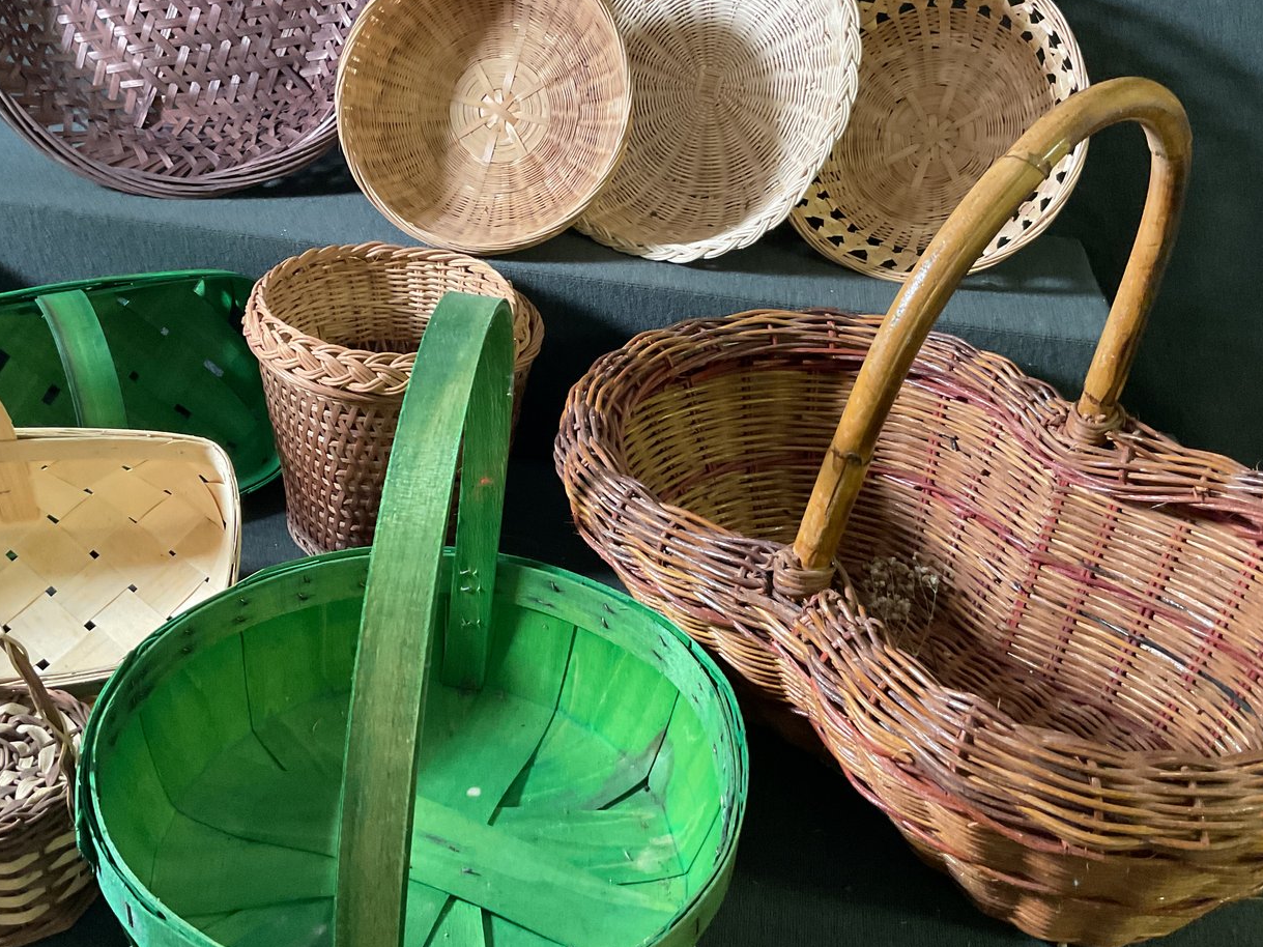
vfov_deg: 39.5
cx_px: 596
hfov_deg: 51.3
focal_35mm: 36
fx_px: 1313
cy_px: 395
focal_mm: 3
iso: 250
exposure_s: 1/60
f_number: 1.8
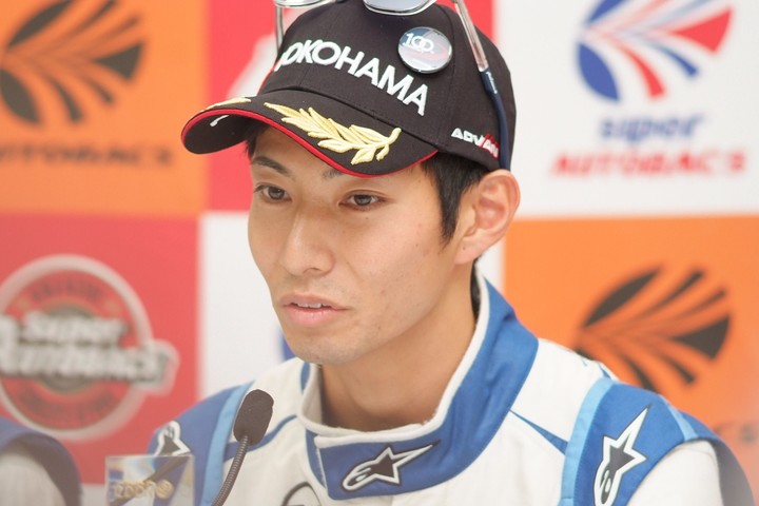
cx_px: 380
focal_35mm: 270
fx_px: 5692
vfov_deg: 5.1
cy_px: 253
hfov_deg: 7.6
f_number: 2.8
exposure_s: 1/250
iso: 800
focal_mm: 180
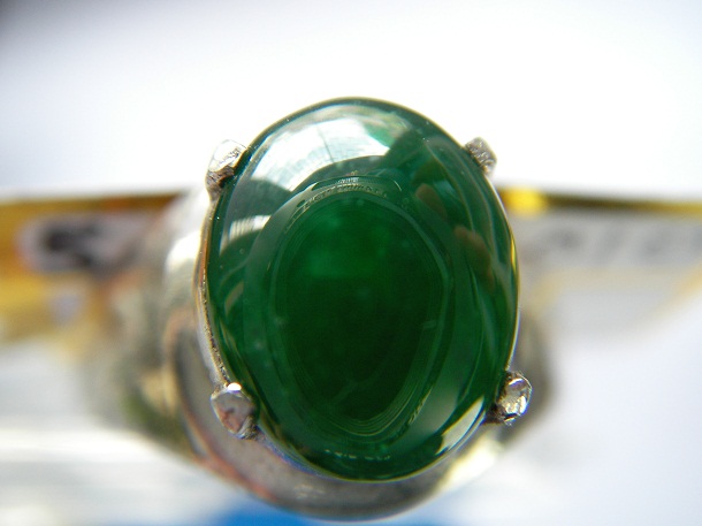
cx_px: 351
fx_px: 770
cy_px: 263
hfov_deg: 49.0
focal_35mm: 38
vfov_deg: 37.7
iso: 100
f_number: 3.3
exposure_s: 1/39.4
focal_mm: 6.3
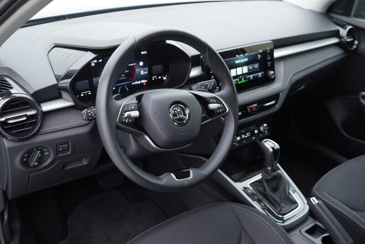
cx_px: 182
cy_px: 122
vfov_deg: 36.9
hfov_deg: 53.1
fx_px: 365
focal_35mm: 36
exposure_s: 1/40
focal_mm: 24
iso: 200
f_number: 2.8
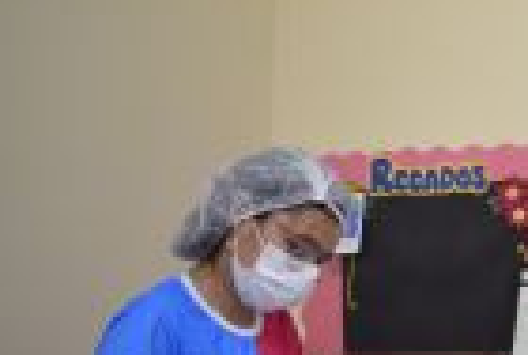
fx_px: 1132
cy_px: 278
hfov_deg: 22.8
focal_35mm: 77
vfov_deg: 17.7
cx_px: 724
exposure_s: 1/80
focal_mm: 18
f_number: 3.5
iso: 500
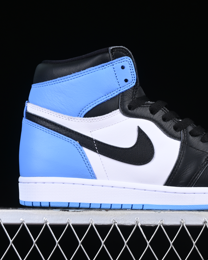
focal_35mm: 106
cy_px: 130
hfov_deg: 14.5
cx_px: 161
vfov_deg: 18.1
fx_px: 816
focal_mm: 50
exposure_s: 1/80
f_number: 8
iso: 160
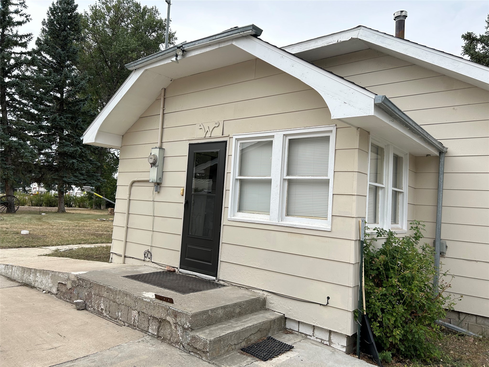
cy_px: 184
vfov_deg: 53.1
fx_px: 367
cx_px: 244
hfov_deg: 67.3
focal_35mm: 26
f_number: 1.5
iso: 50
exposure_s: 1/1869
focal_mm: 5.7
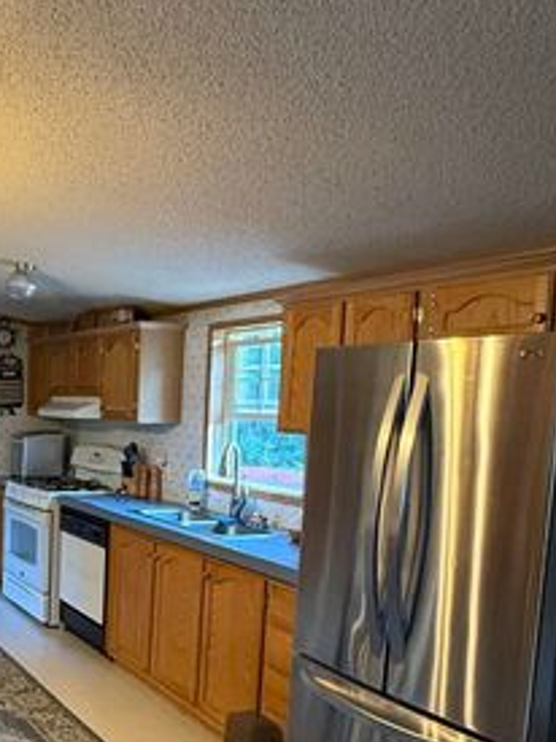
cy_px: 457
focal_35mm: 34
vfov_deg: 53.5
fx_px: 729
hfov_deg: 35.7
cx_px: -54
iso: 500
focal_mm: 2.22
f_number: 2.2
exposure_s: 1/60
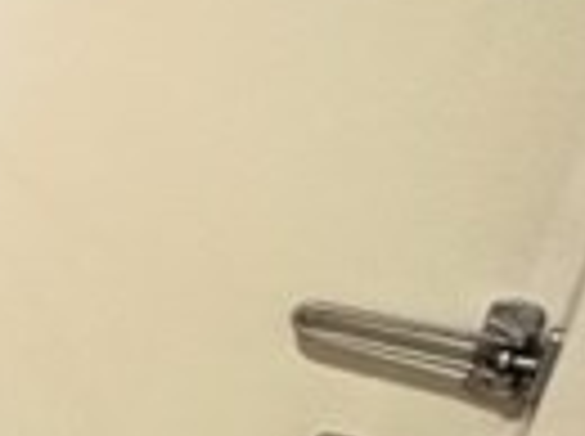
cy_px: 220
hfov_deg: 15.3
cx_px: -810
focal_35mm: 69
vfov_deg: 21.2
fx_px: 1164
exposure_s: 1/60
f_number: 2.2
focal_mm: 2.22
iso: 800
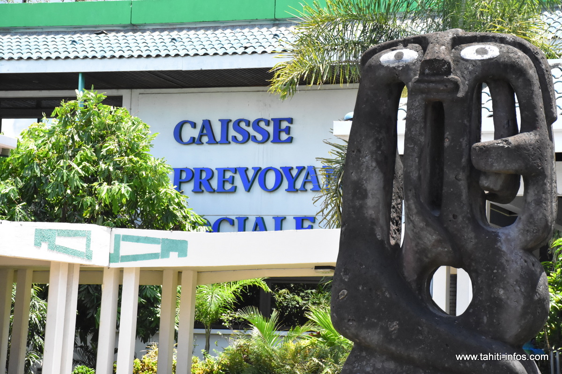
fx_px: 1639
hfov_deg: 19.5
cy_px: 187
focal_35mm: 105
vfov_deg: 13.0
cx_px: 281
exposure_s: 1/2000
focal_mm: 70
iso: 4000
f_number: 8
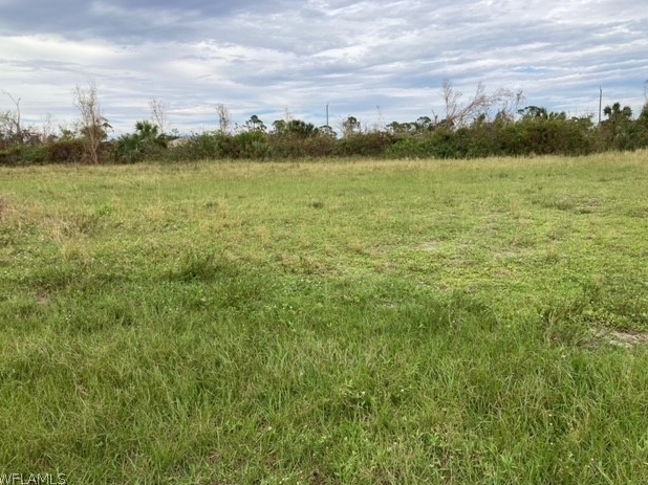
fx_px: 543
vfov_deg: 48.2
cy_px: 239
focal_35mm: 29
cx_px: 321
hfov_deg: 61.7
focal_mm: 3.99
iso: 20
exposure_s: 1/1675
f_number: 1.8
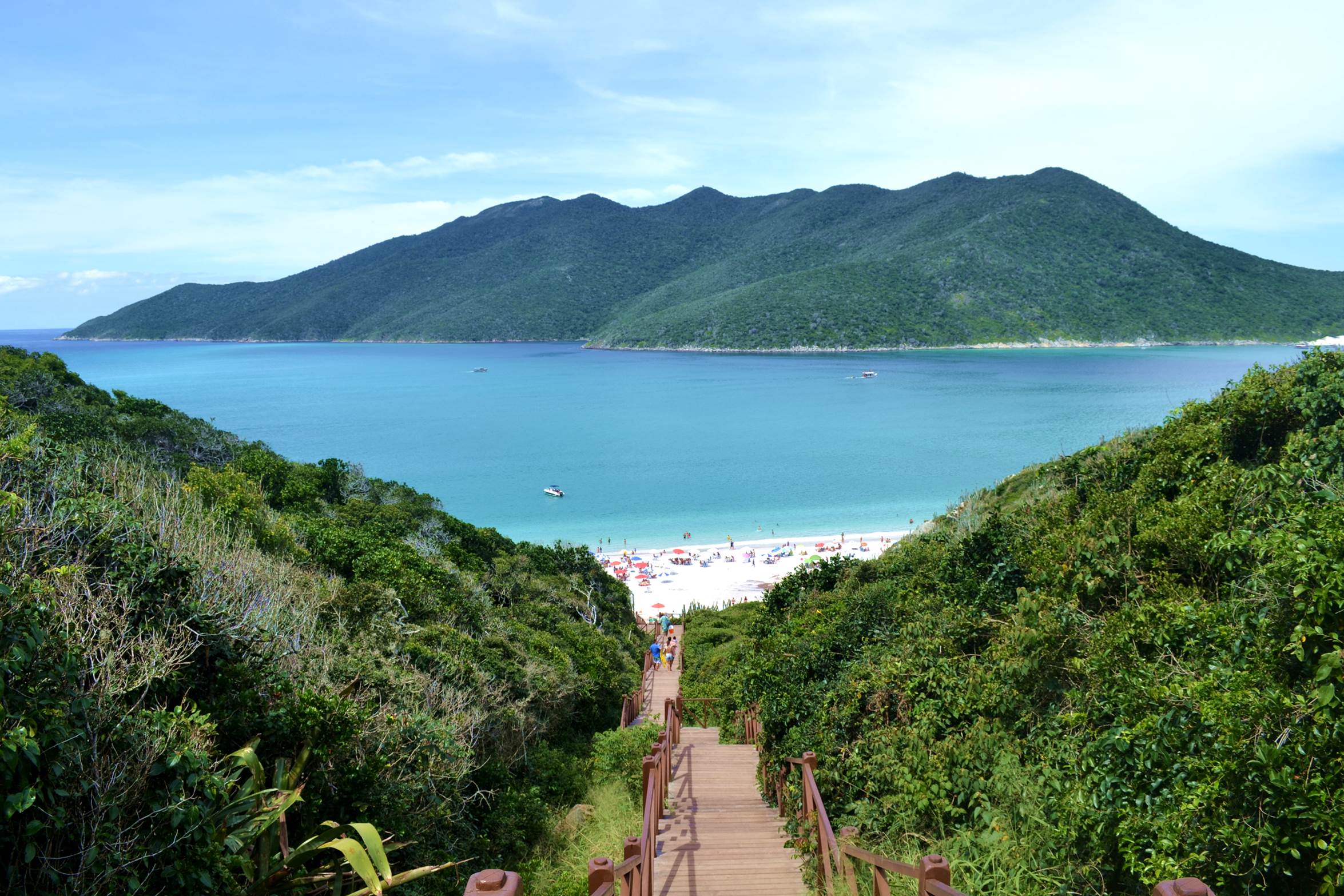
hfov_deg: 67.4
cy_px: 448
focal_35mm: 27
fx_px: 1008
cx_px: 672
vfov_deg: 47.9
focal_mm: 18
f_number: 8
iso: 100
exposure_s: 1/250
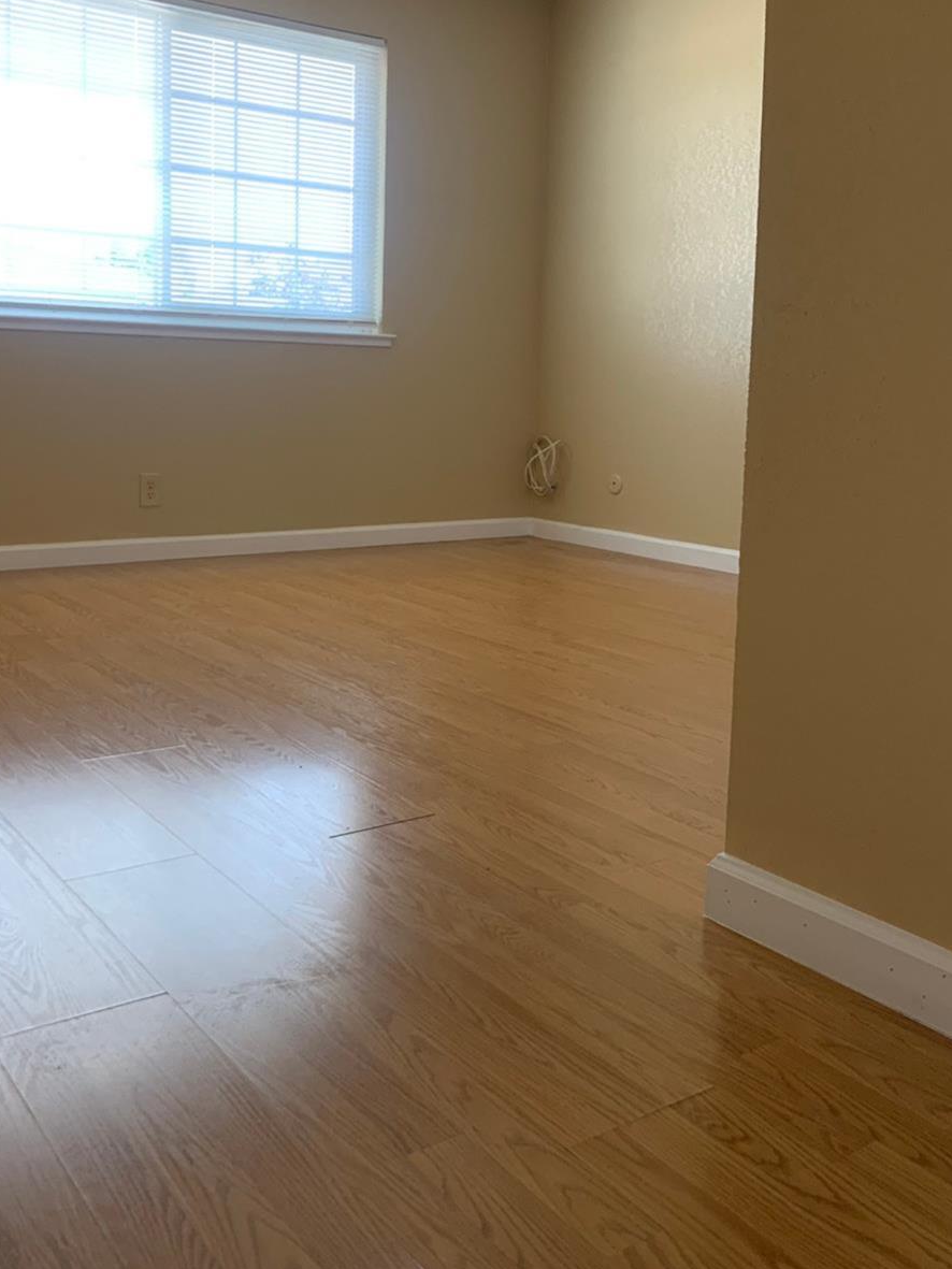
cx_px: 408
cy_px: 496
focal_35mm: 33
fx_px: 1210
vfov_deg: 54.9
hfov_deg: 42.8
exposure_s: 1/71
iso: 100
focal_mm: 4.25
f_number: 1.8
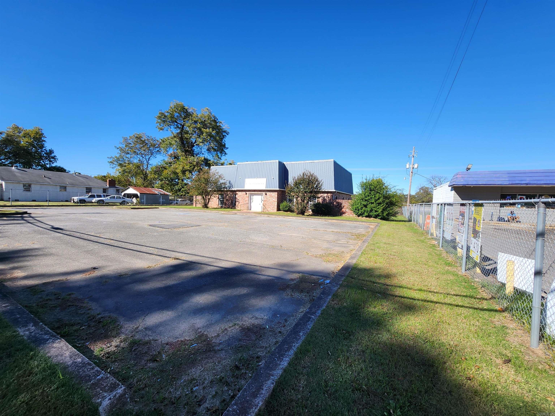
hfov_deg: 106.2
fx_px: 208
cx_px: 278
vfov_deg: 89.9
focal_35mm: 13
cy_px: 208
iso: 32
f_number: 2.2
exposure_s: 1/697
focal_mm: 1.74
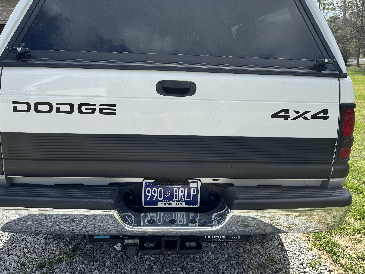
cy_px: 105
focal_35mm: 30
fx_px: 316
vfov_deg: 46.4
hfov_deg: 59.9
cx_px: 172
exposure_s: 1/3413
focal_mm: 6.76
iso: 80
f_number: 1.78
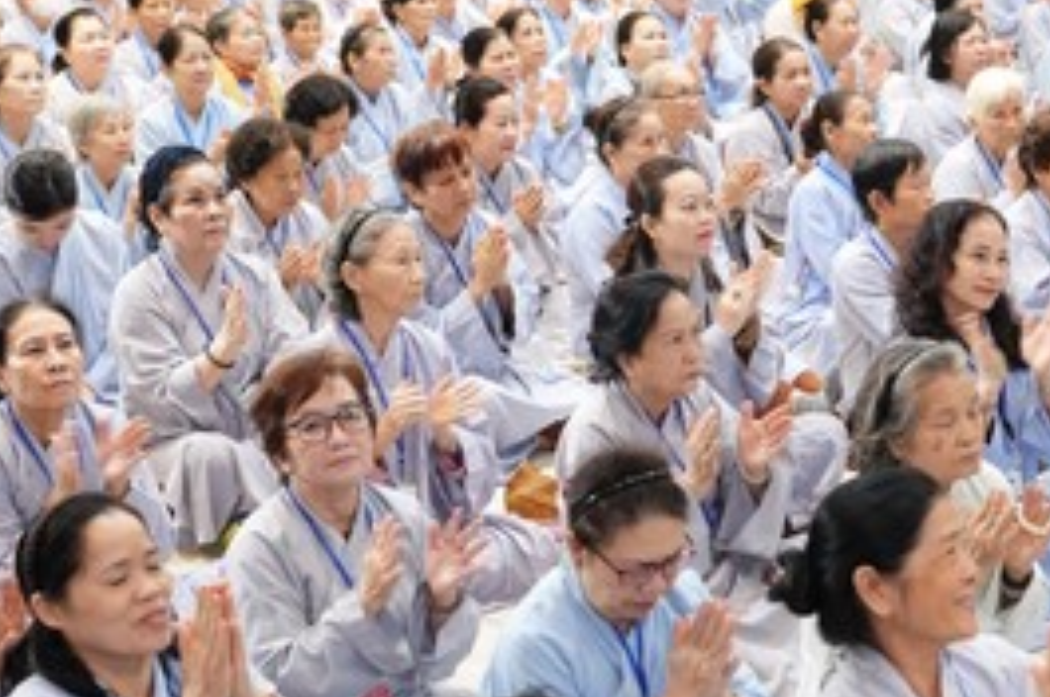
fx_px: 2505
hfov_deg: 23.4
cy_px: 240
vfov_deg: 15.8
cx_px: 812
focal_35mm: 86
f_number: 2.8
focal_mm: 35
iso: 2000
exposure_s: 1/80
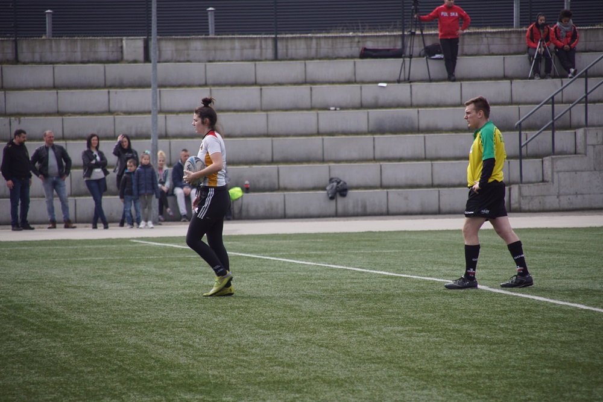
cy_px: 201
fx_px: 5025
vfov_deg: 4.6
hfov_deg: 6.9
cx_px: 302
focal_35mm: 300
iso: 160
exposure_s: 1/320
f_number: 6.3
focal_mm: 200
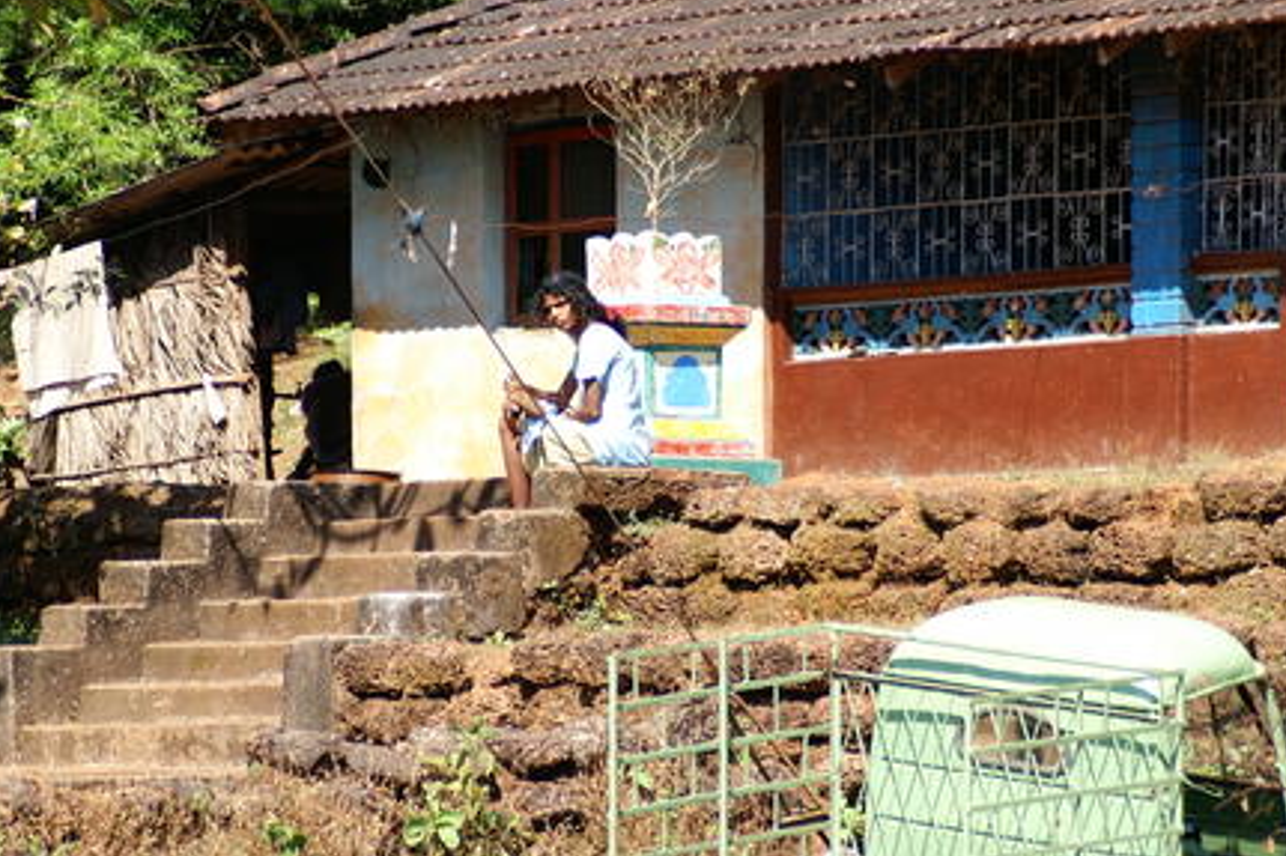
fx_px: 8346
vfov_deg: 5.9
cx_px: 606
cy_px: 373
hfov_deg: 8.8
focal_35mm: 234
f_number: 5
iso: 100
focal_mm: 105
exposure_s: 1/500
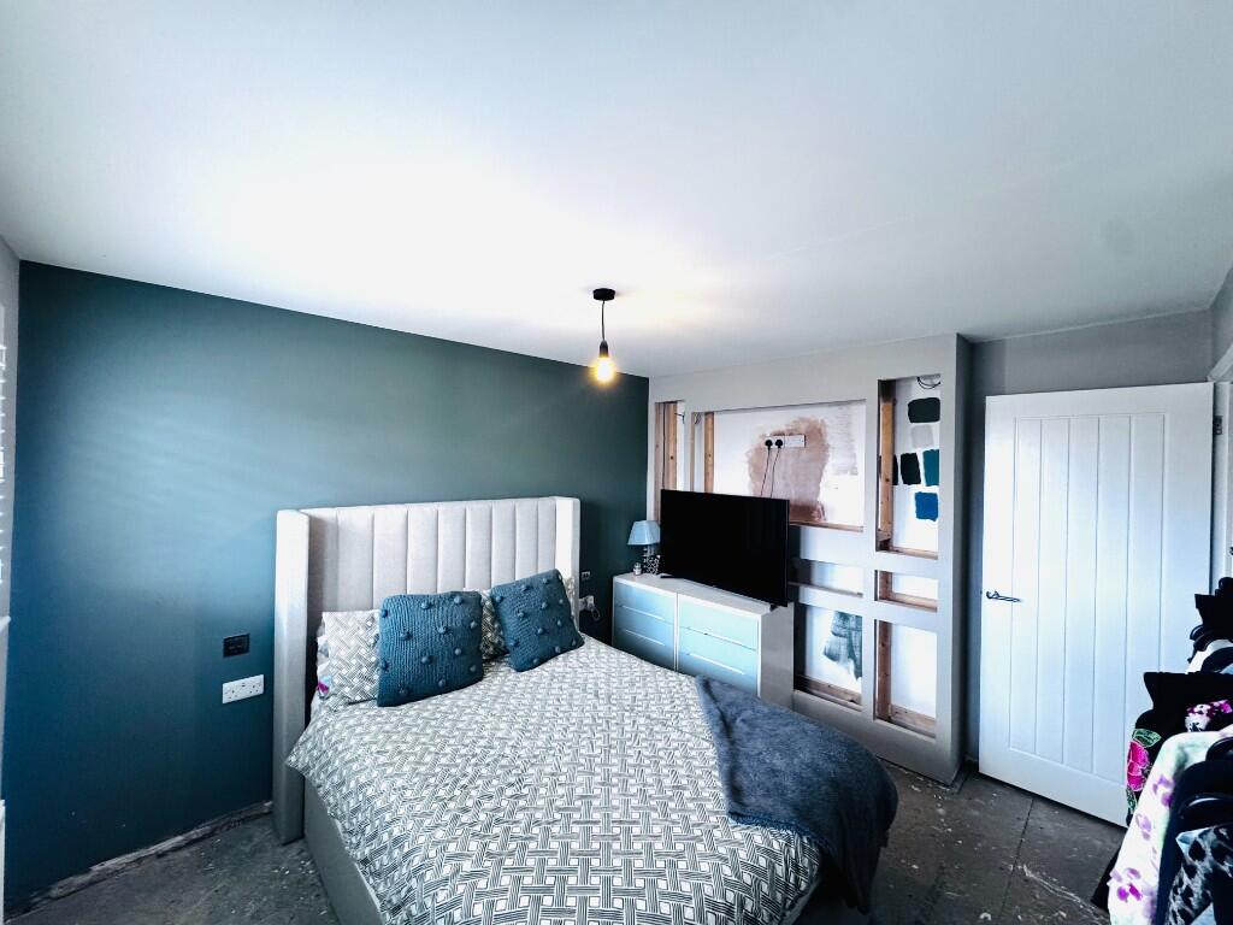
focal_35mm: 14
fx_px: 499
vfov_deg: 85.7
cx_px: 616
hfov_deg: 102.1
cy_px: 462
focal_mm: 2.22
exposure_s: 1/100
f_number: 2.2
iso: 250
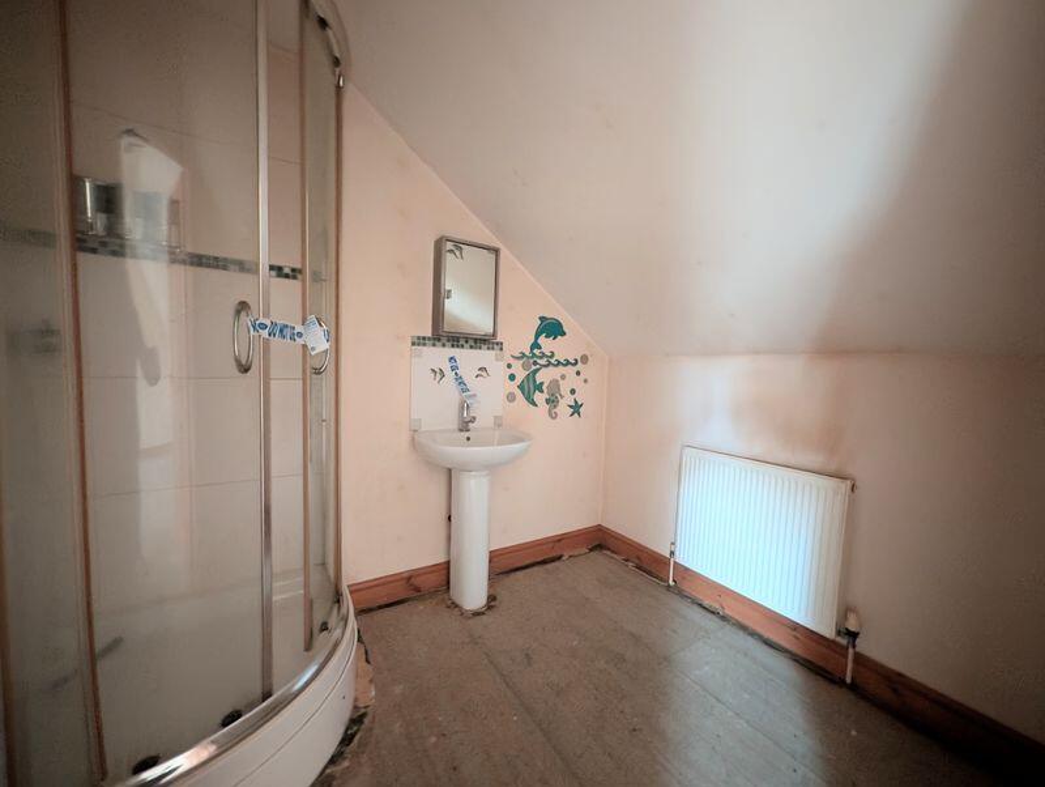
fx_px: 363
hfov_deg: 110.5
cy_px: 394
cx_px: 522
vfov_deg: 94.6
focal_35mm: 12
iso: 4812
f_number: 1.7
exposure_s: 1/9.98
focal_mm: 2.02
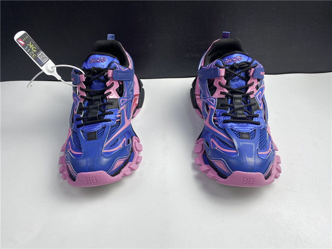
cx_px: 166
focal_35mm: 26
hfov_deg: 67.3
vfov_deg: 53.1
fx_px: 249
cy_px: 124
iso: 40
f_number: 1.8
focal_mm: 4.25
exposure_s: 1/100
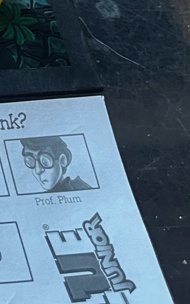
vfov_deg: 17.9
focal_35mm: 109
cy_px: -84
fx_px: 903
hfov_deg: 10.7
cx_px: -227
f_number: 1.6
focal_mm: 5.1
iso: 200
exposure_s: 1/60
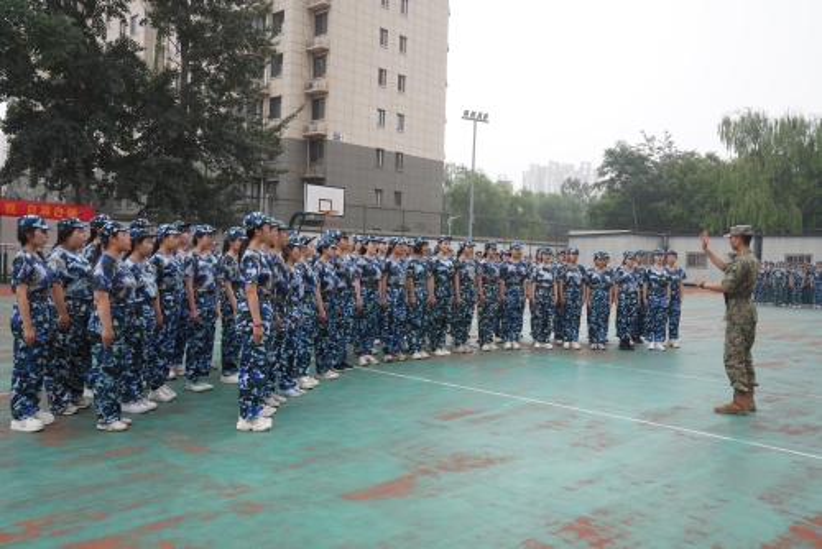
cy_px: 274
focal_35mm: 31
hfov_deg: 60.3
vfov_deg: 42.4
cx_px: 411
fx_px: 708
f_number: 7.1
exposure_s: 1/200
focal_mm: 31
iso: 200
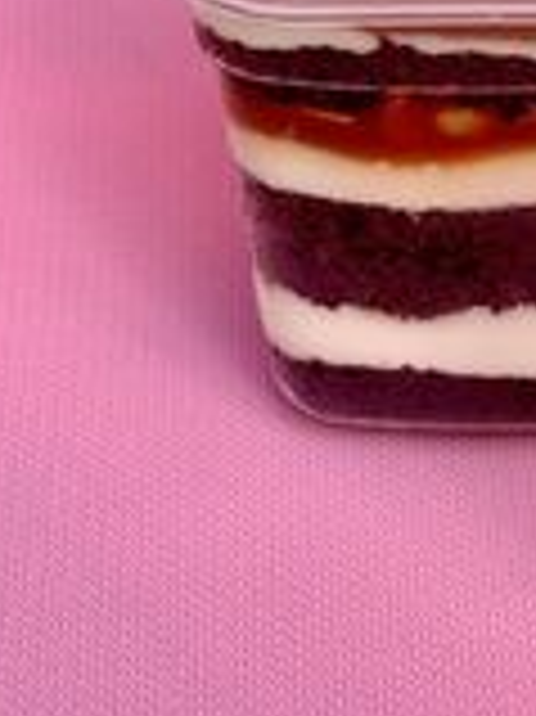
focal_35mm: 129
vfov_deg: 15.1
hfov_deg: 11.4
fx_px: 2667
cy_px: 61
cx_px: 509
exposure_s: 1/1818
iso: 64
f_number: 1.78
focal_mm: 6.76
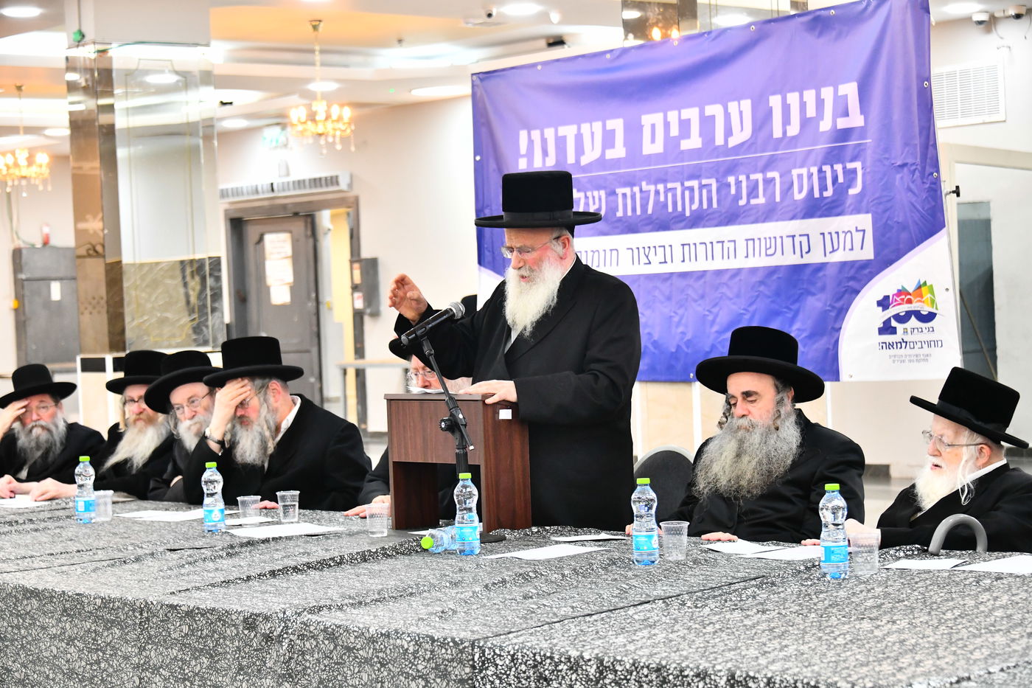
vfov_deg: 17.5
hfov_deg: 26.0
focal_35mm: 78
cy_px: 344
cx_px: 516
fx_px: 2236
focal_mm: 78
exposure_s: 1/125
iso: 3200
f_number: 5
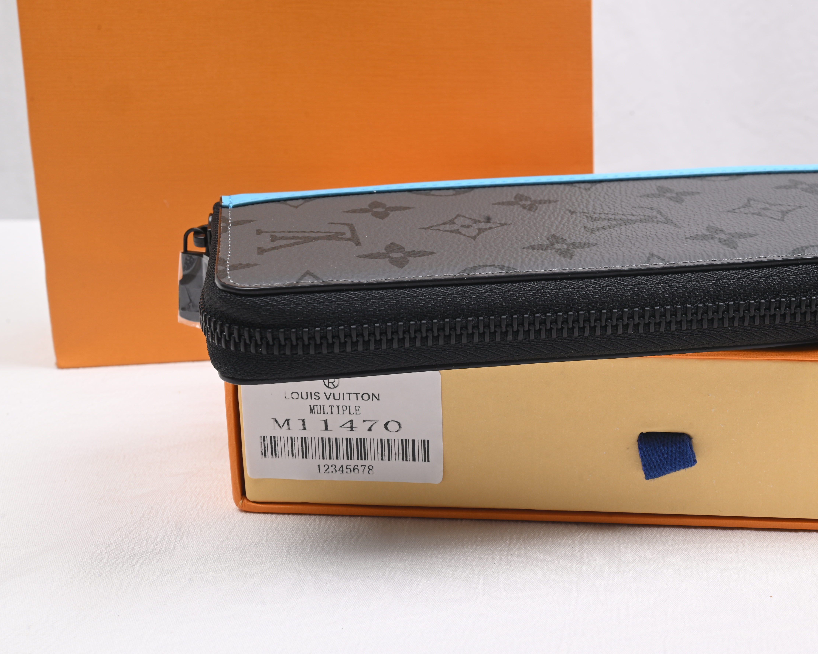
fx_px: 1235
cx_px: 555
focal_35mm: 51
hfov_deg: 36.2
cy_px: 288
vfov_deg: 29.7
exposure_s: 1/2
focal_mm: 40
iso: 100
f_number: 16
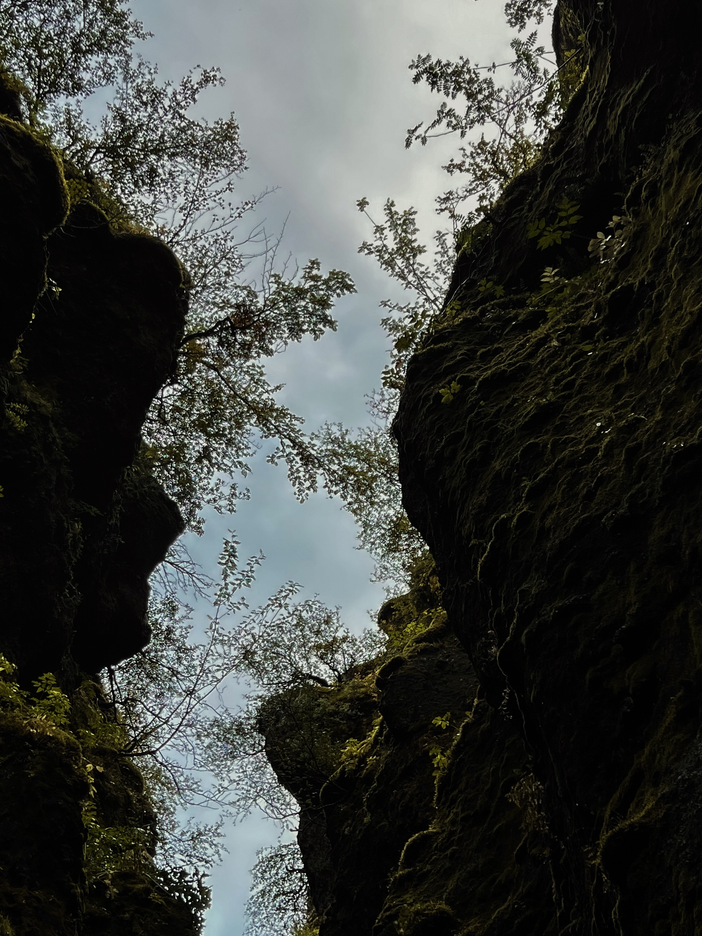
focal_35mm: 49
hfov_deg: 29.3
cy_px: 504
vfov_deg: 38.9
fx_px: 1325
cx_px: 198
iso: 50
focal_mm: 5.7
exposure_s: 1/1150
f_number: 1.5
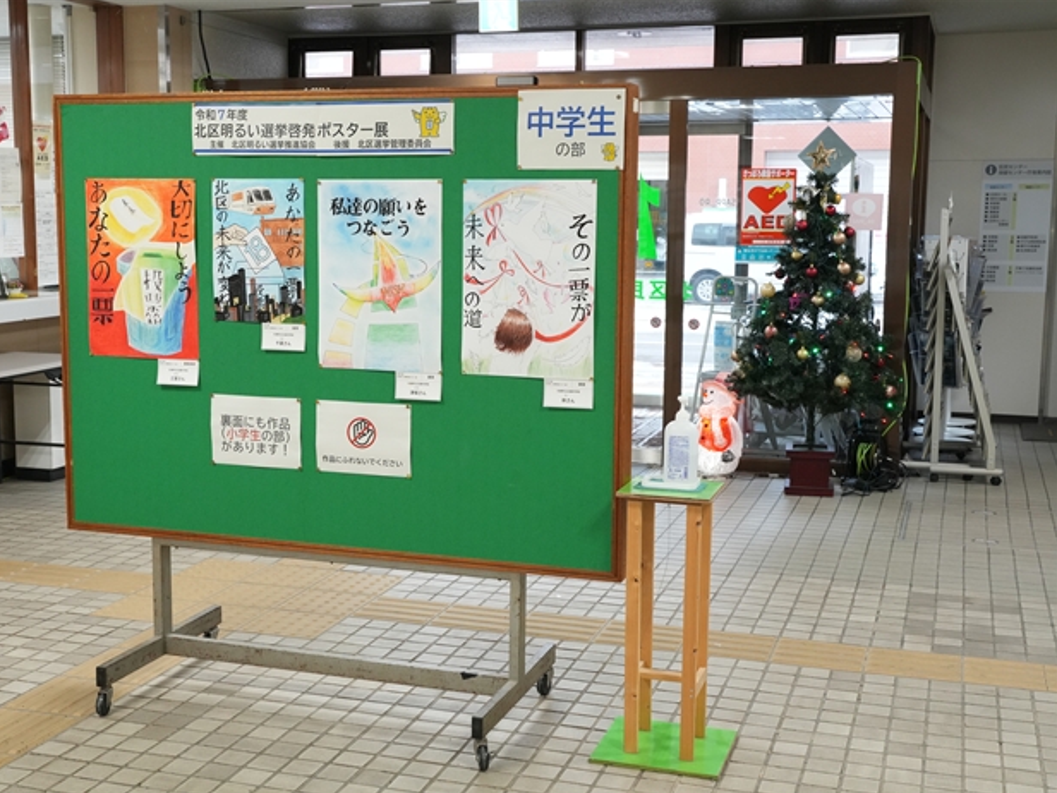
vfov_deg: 30.9
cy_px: 399
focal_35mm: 47
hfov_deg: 40.4
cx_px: 460
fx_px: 1435
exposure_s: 1/50
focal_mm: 43
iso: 4000
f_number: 10
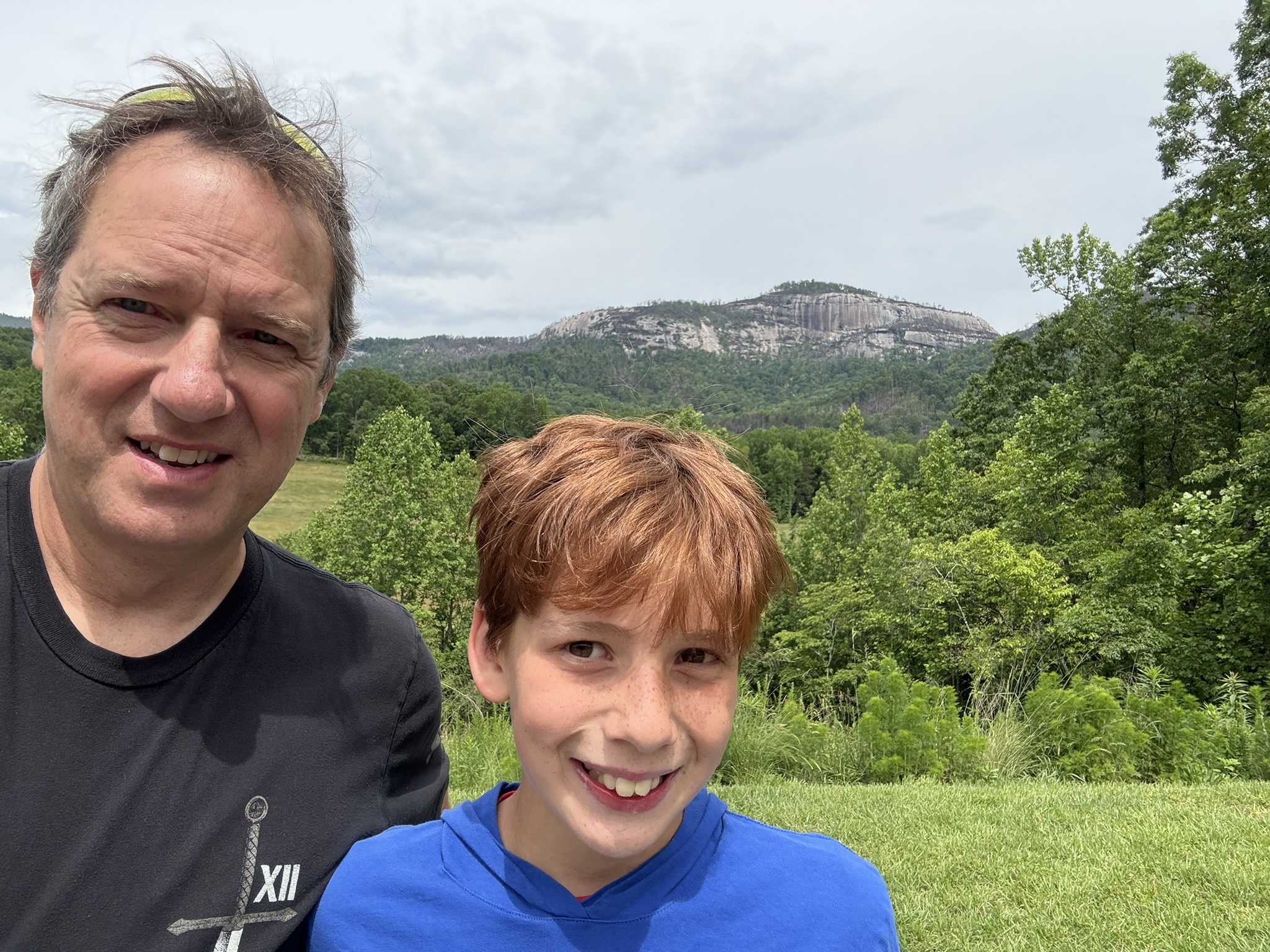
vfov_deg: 58.9
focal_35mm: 23
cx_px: 635
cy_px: 476
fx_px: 844
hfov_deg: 73.9
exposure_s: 1/1038
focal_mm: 2.69
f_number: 1.9
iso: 40
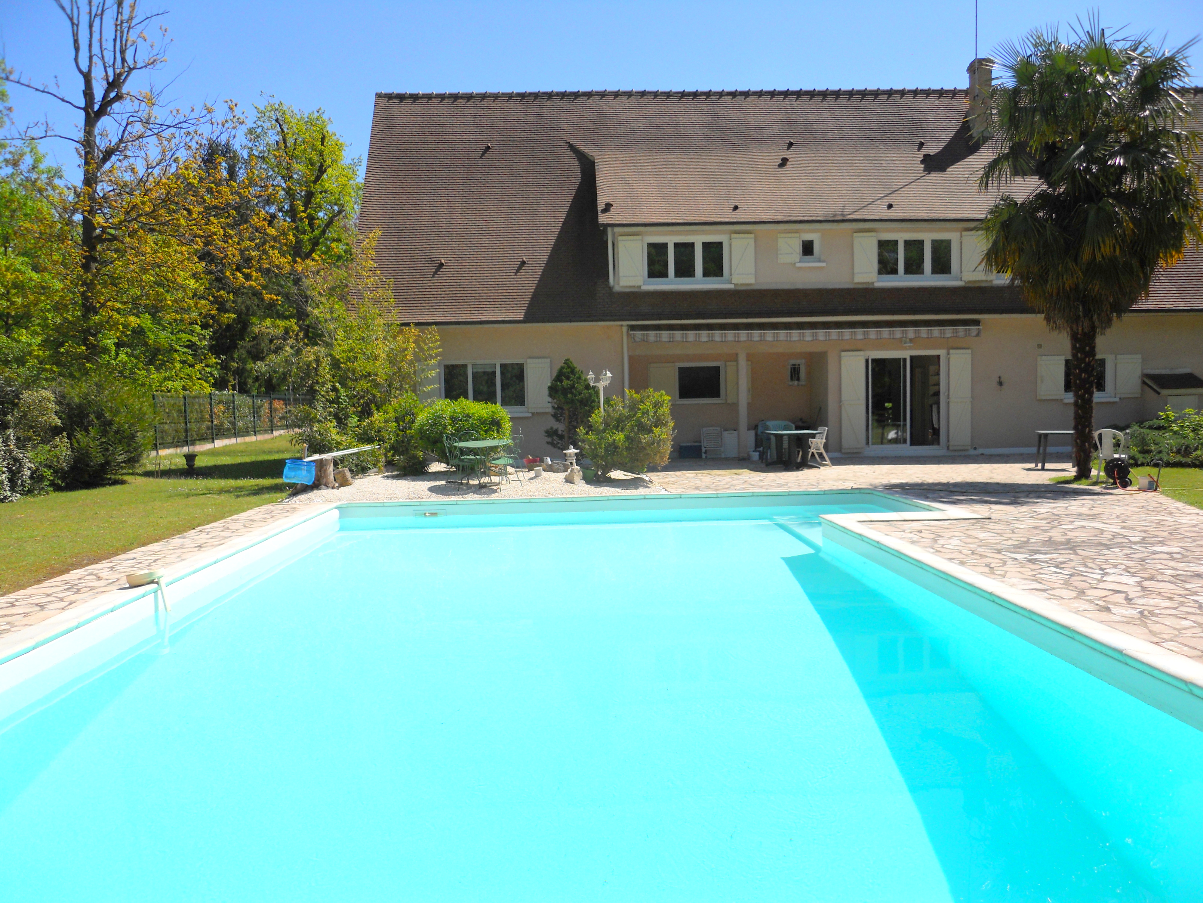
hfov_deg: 63.4
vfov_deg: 49.7
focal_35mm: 28
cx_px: 602
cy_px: 452
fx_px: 973
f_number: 5.4
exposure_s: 1/500
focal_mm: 5
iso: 80
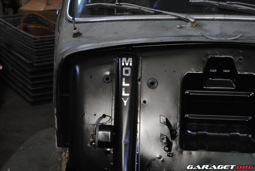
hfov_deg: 24.6
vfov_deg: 16.6
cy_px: 86
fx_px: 585
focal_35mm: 82
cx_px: 128
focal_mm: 55
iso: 800
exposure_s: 1/13
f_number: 5.6
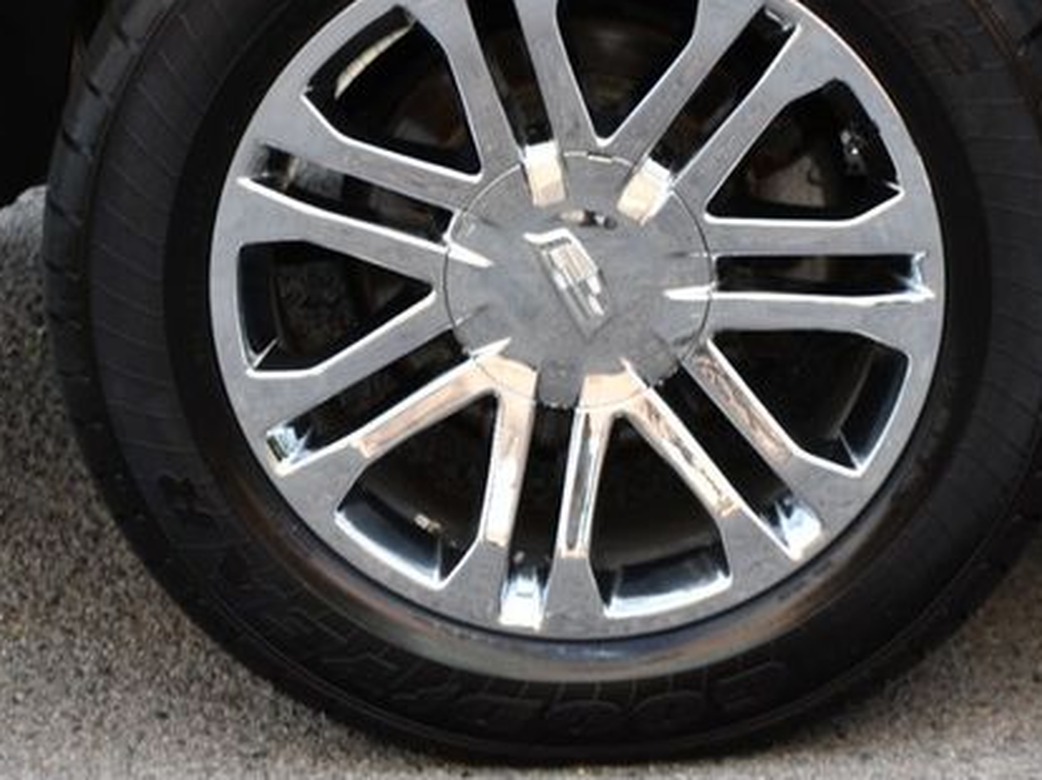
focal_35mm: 156
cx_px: 589
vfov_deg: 9.5
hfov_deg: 12.7
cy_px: 289
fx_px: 4693
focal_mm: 70
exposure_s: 1/250
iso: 400
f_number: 5
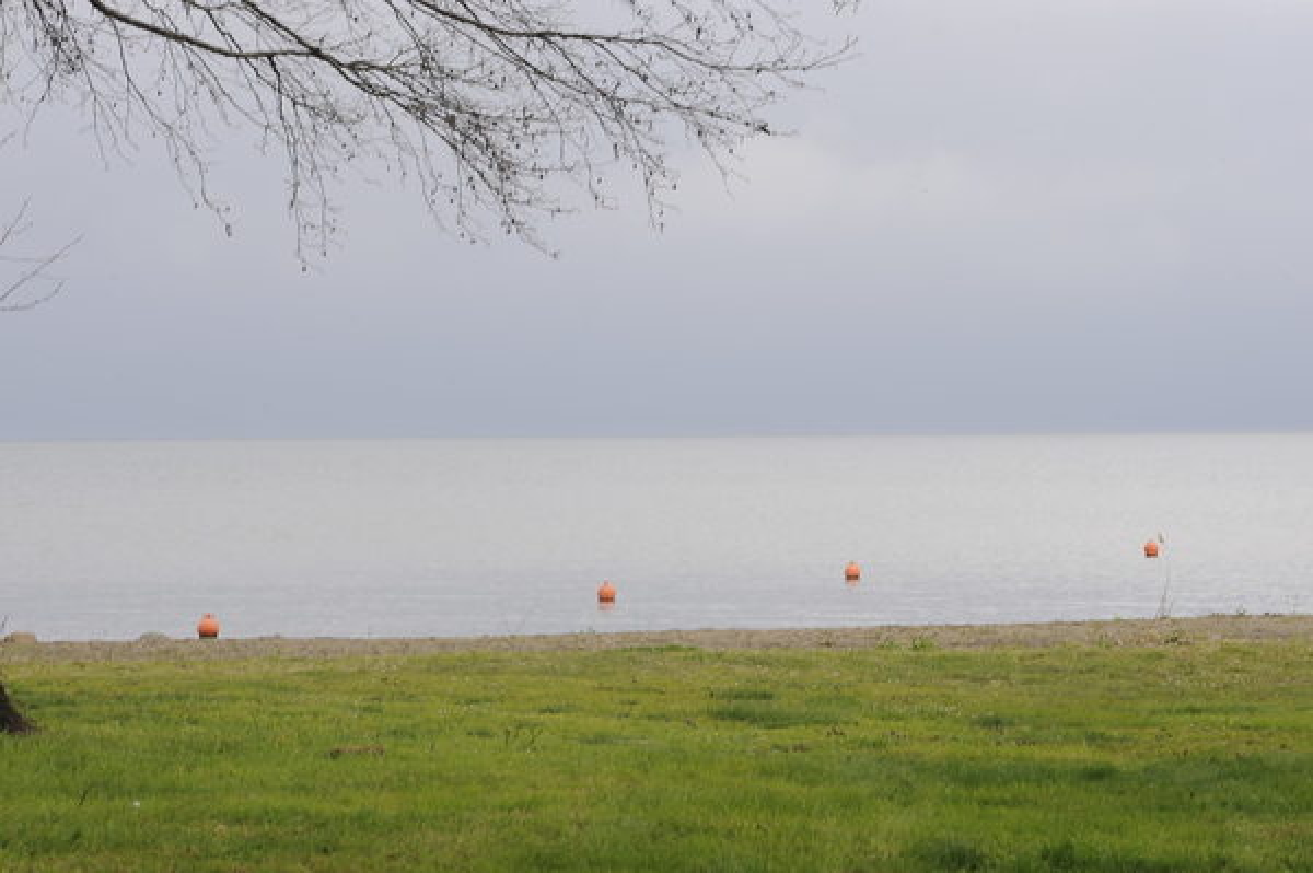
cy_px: 436
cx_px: 656
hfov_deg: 16.4
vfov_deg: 10.9
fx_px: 4555
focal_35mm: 125
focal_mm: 125
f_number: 22
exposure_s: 1/40
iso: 250
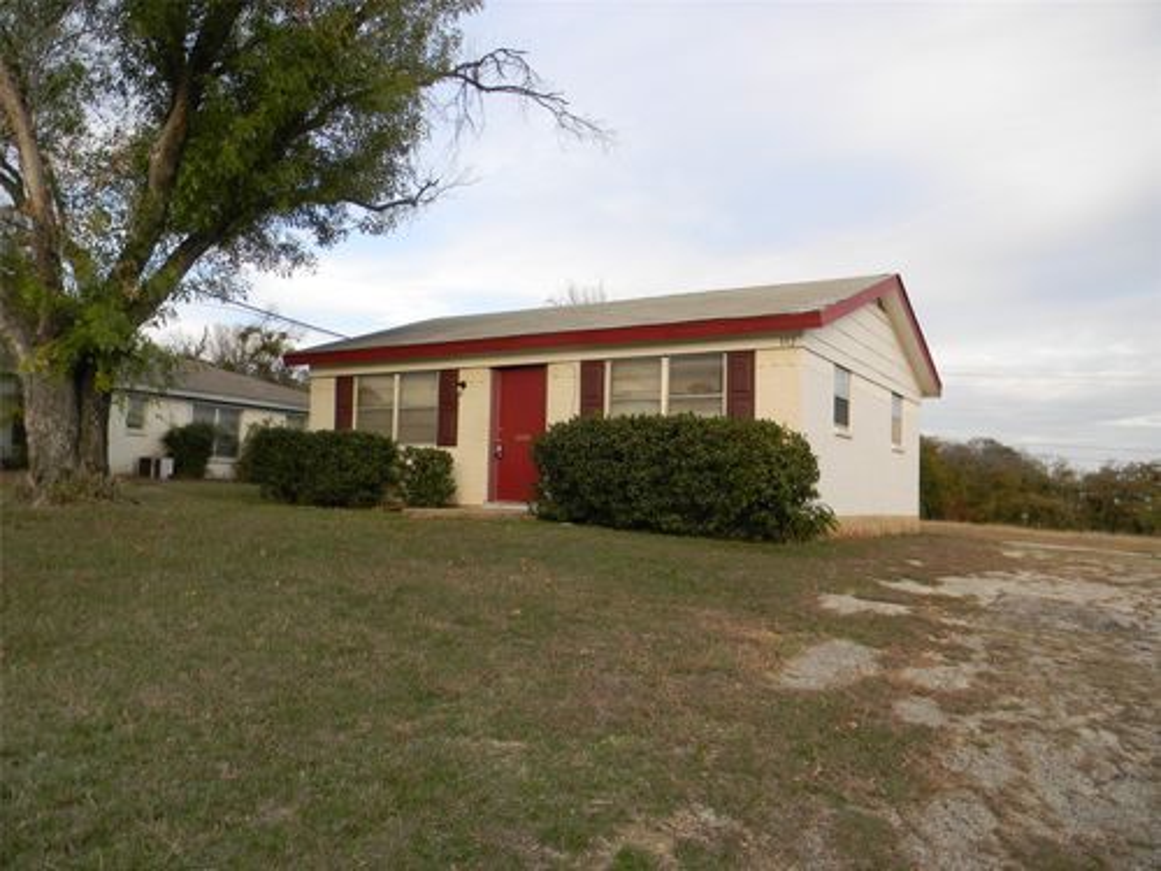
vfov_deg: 49.7
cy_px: 436
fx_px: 939
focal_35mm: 28
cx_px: 580
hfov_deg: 63.4
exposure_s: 1/190
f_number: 3.5
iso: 80
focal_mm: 5
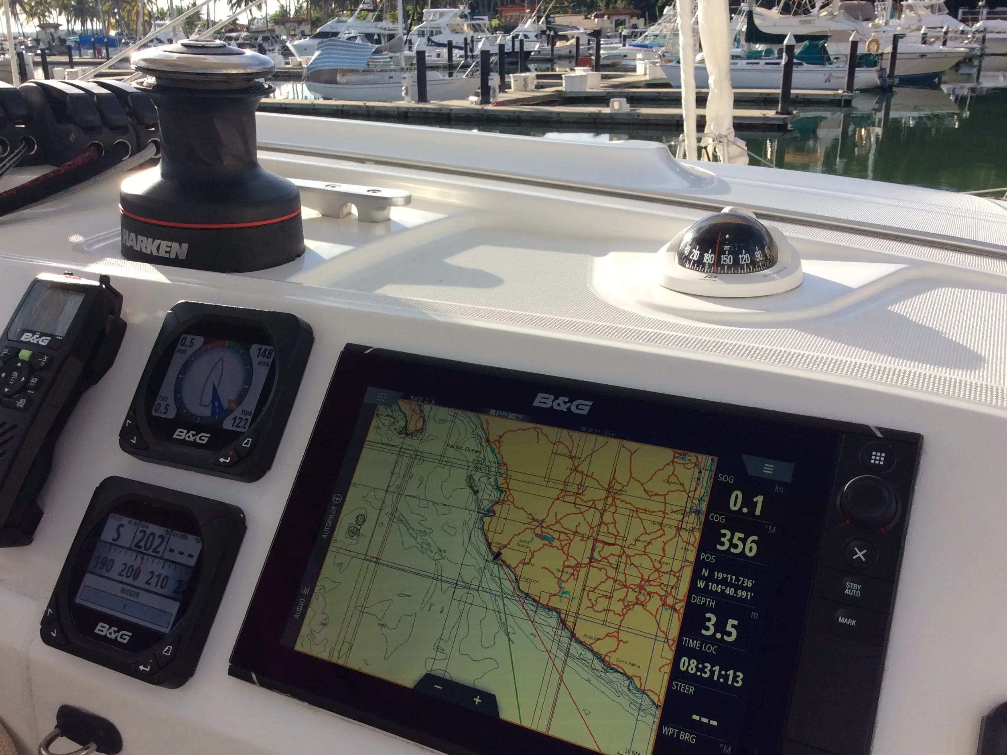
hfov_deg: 55.4
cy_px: 379
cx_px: 490
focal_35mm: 33
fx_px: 960
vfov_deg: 42.9
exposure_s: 1/1040
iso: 32
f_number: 2.4
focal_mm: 3.3
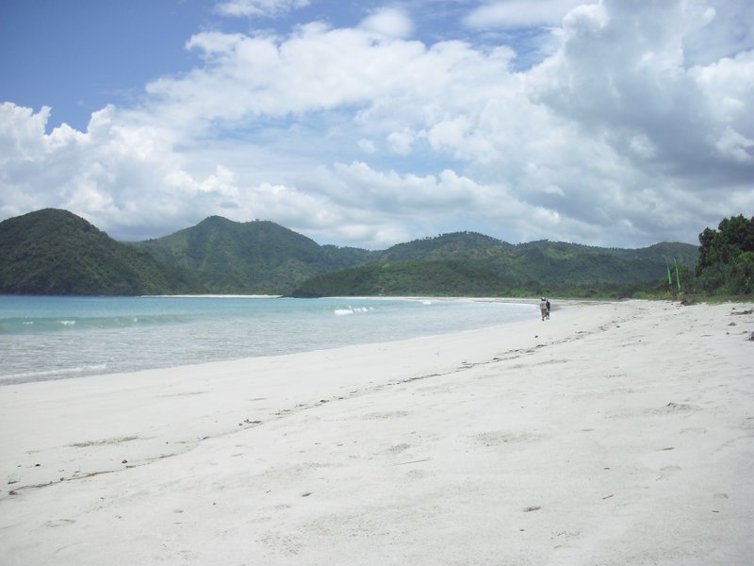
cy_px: 283
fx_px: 828
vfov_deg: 37.7
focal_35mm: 38
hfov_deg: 49.0
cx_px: 377
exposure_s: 1/500
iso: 100
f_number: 8
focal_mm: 6.2
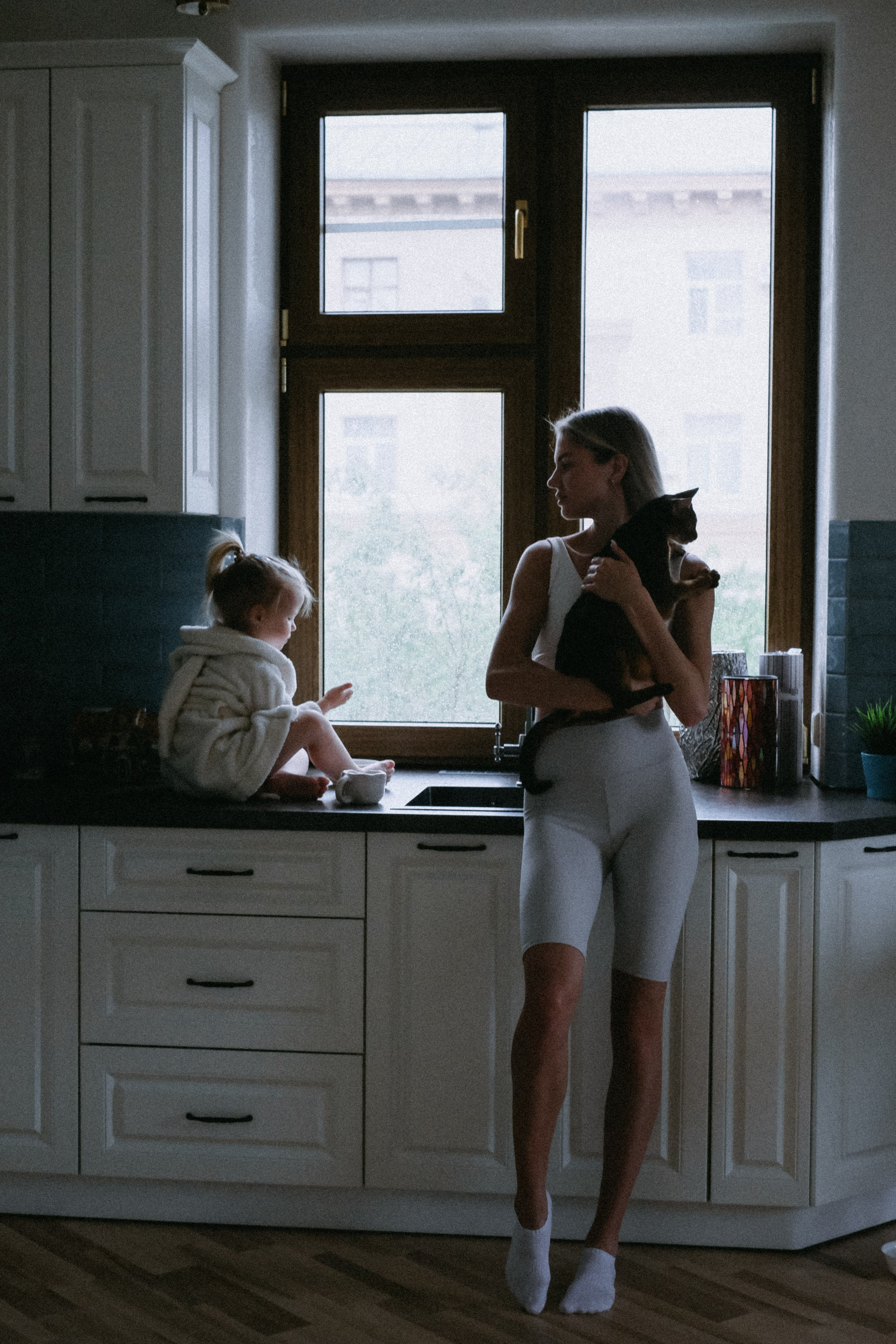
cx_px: 448
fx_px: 1979
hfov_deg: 25.5
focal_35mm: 53
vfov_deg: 37.5
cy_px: 672
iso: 3200
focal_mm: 35
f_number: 4
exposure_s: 1/50
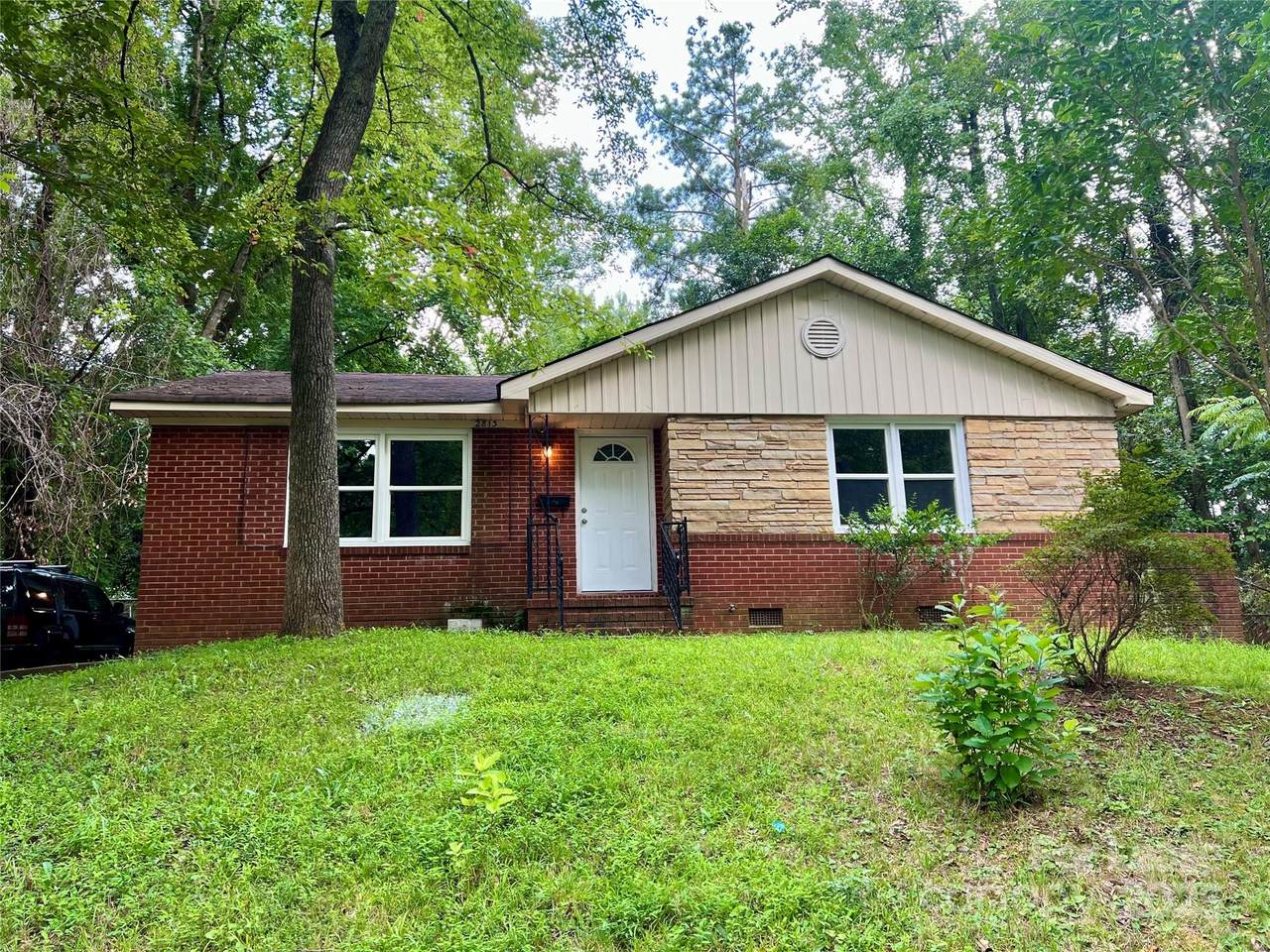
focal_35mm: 26
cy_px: 476
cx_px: 635
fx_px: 954
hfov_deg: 67.3
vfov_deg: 53.1
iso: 40
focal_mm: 5.7
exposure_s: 1/121
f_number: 1.5
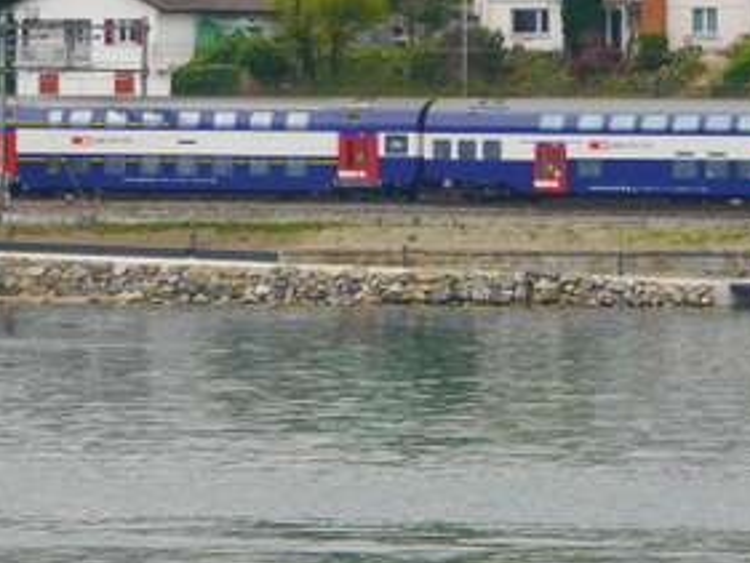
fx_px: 18338
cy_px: 156
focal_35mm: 846
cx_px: 462
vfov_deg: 1.8
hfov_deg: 2.3
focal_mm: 108
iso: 160
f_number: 4.5
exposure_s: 1/400
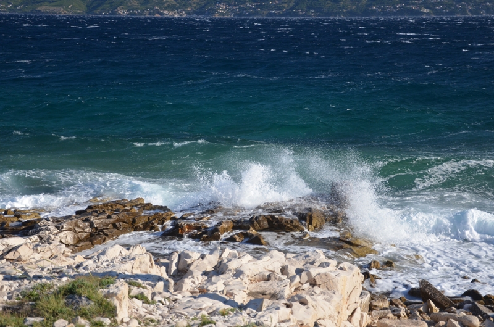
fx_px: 822
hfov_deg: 33.5
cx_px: 247
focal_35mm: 60
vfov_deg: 22.5
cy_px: 164
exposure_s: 1/1000
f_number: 4.5
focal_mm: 40
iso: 450
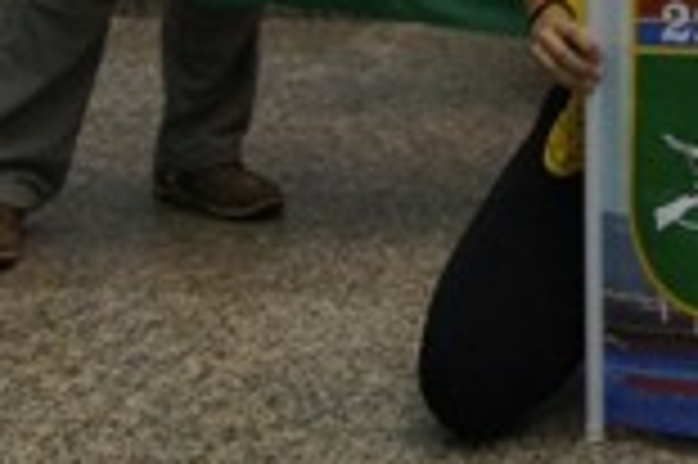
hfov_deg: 14.5
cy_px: -421
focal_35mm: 124
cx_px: 1261
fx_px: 2402
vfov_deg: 10.3
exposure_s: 1/50
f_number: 3.5
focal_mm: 20
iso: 1600
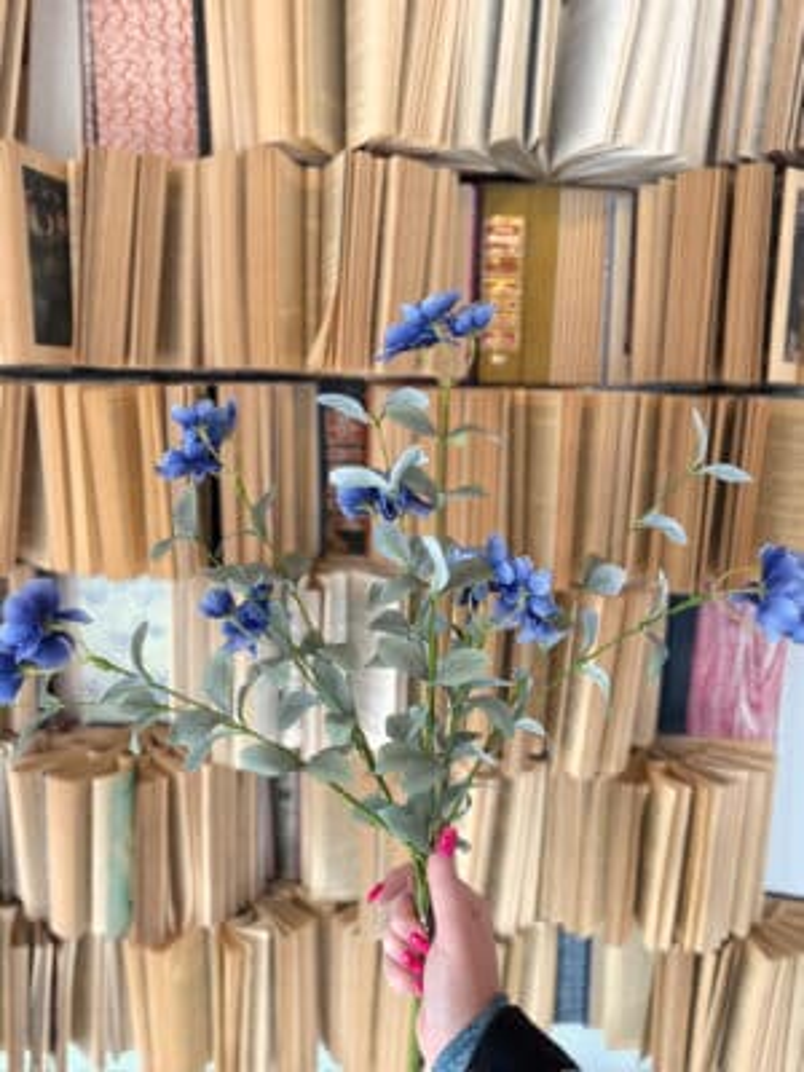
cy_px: 536
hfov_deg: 56.8
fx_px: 743
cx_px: 402
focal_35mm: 24
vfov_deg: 71.6
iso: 200
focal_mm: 6.76
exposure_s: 1/120
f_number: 1.78
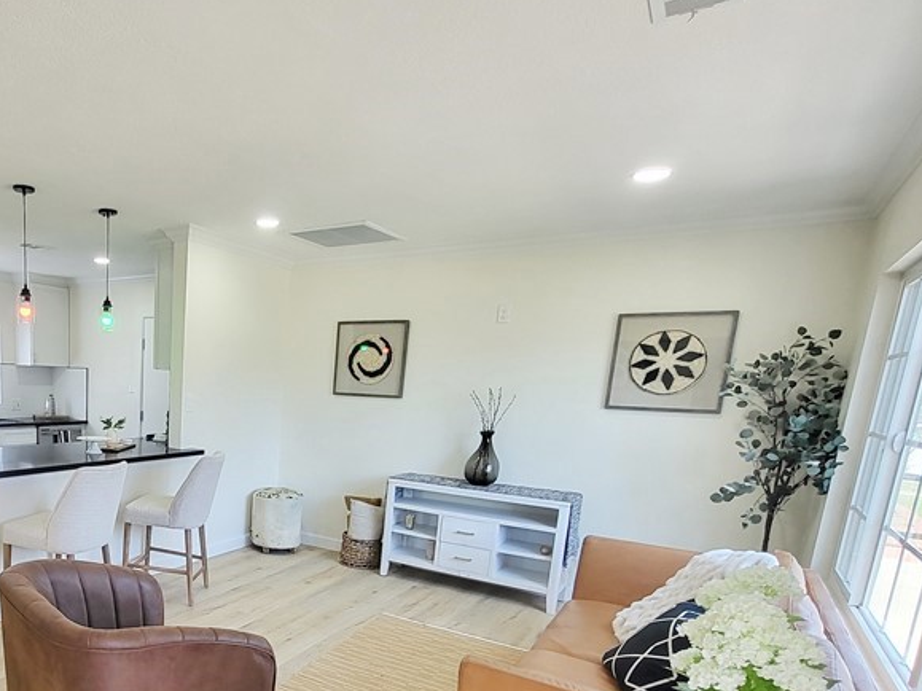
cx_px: 189
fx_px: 612
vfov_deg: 56.6
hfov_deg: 67.3
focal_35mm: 23
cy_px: 500
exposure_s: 1/60
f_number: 2.2
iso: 80
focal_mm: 1.74
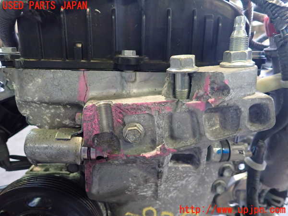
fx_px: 208
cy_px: 108
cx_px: 144
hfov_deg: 69.4
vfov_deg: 54.9
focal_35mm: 25
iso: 640
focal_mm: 4.5
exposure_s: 1/30
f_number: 2
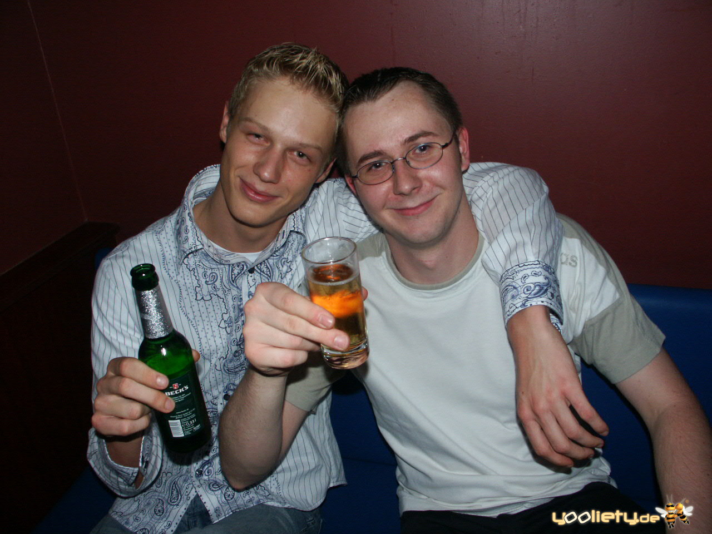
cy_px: 267
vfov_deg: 49.7
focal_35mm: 28
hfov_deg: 63.4
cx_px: 356
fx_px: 576
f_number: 4
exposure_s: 1/45
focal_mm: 7.21
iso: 200
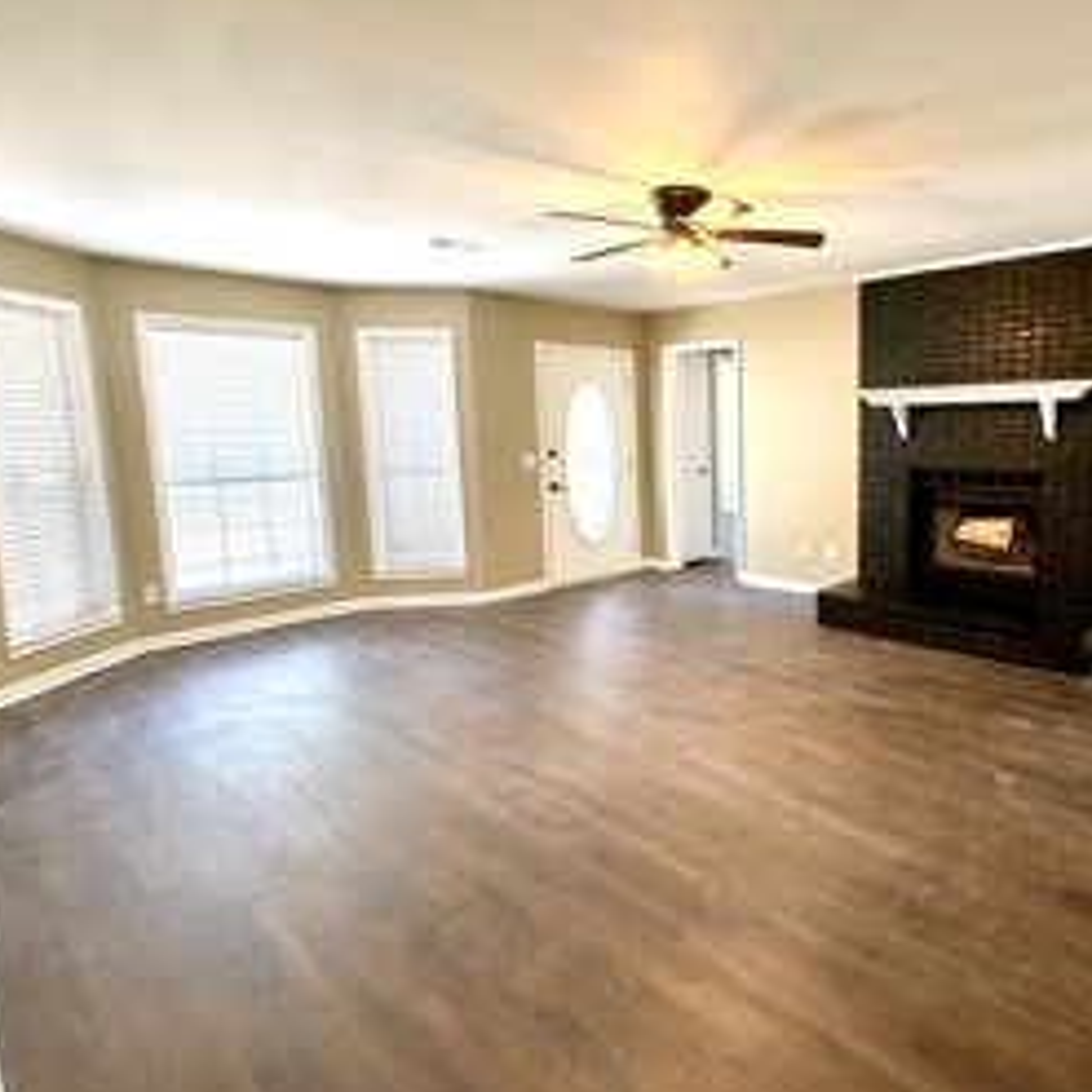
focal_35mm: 20
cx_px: 783
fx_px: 714
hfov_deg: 71.1
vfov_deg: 74.7
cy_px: 508
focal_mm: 2.22
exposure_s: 1/60
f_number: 2.2
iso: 400
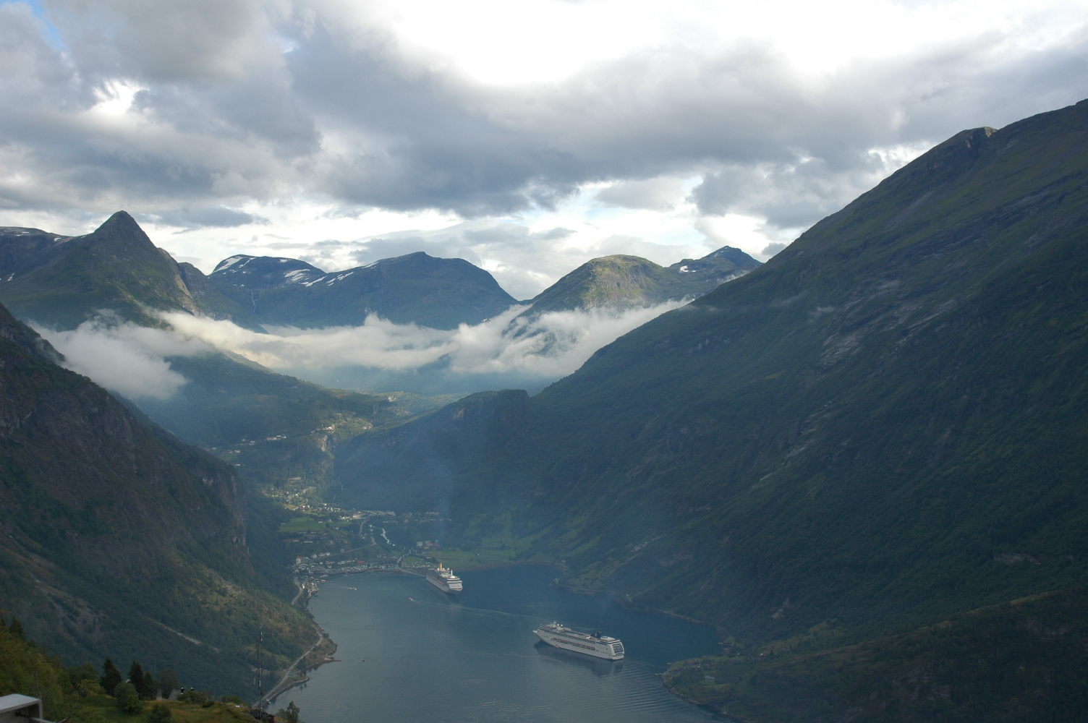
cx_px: 544
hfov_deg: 46.4
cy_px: 362
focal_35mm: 42
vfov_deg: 31.8
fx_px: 1268
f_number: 10
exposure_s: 1/200
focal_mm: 28
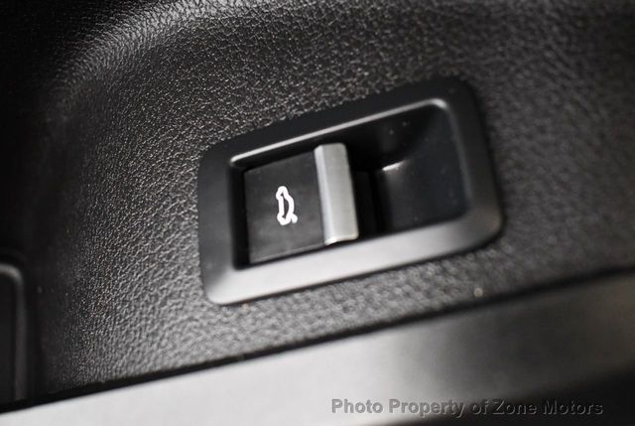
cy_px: 213
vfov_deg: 37.0
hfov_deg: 53.1
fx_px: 636
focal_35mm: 36
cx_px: 318
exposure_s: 1/60
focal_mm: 18
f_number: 3.5
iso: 4000
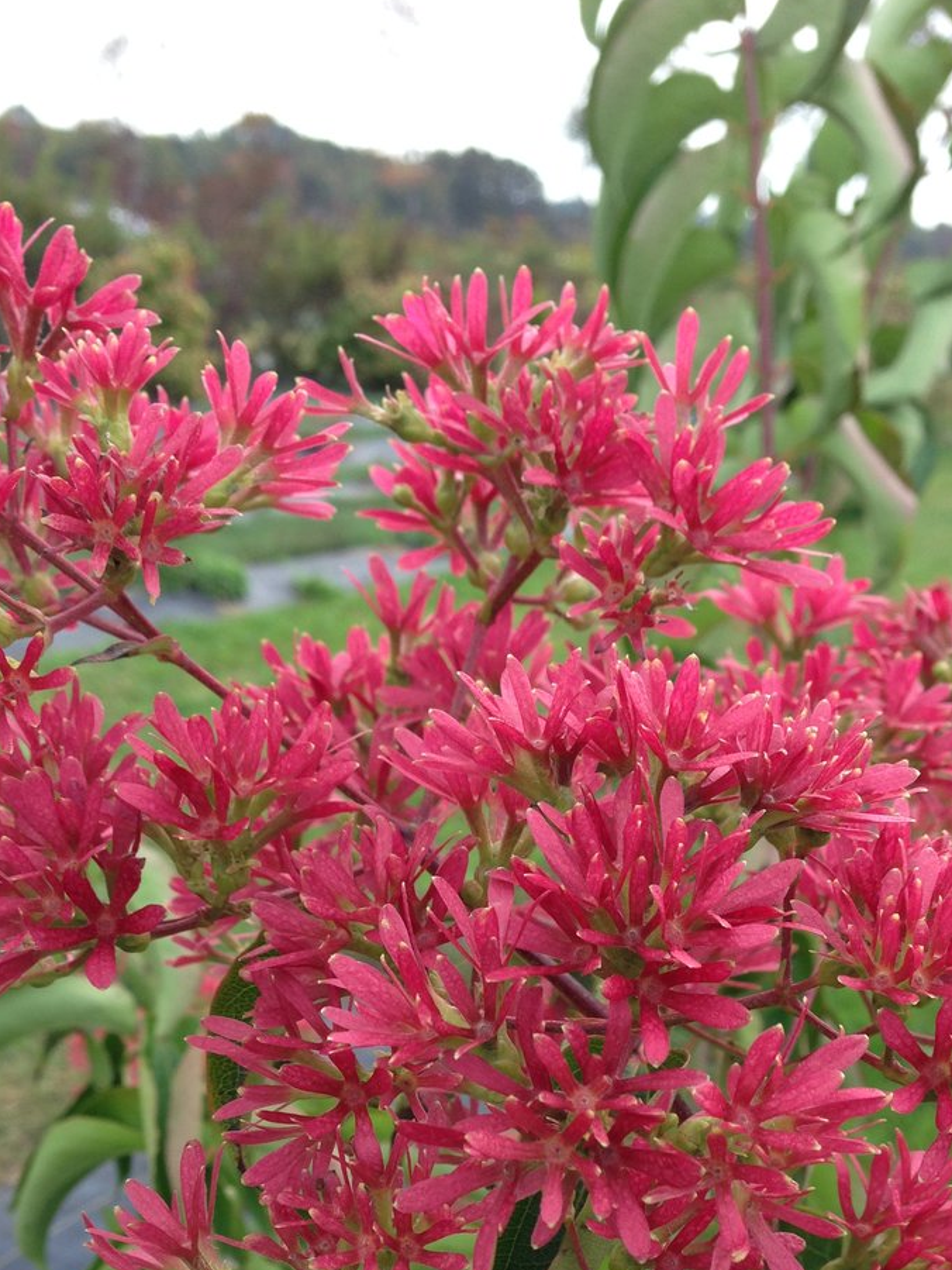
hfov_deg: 29.1
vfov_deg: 37.4
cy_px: 923
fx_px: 1833
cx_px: 448
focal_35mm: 50
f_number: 2.4
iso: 50
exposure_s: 1/407
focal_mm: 4.12
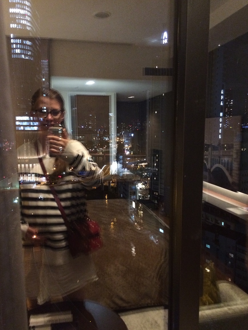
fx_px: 287
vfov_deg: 60.0
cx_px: 124
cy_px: 170
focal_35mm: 30
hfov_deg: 46.8
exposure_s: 1/15
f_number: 2.2
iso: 400
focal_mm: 4.15
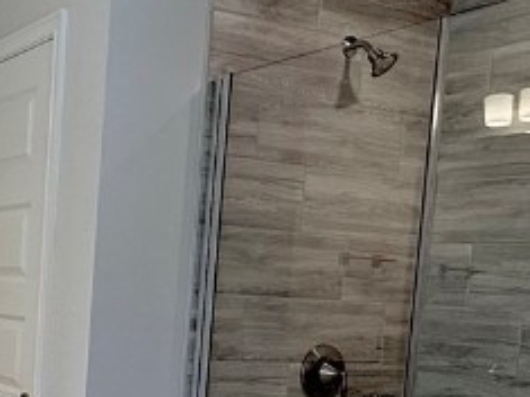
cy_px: 372
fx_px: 933
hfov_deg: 29.1
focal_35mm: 61
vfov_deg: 23.3
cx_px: -29
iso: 100
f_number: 2.2
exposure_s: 1/120
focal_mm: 2.22
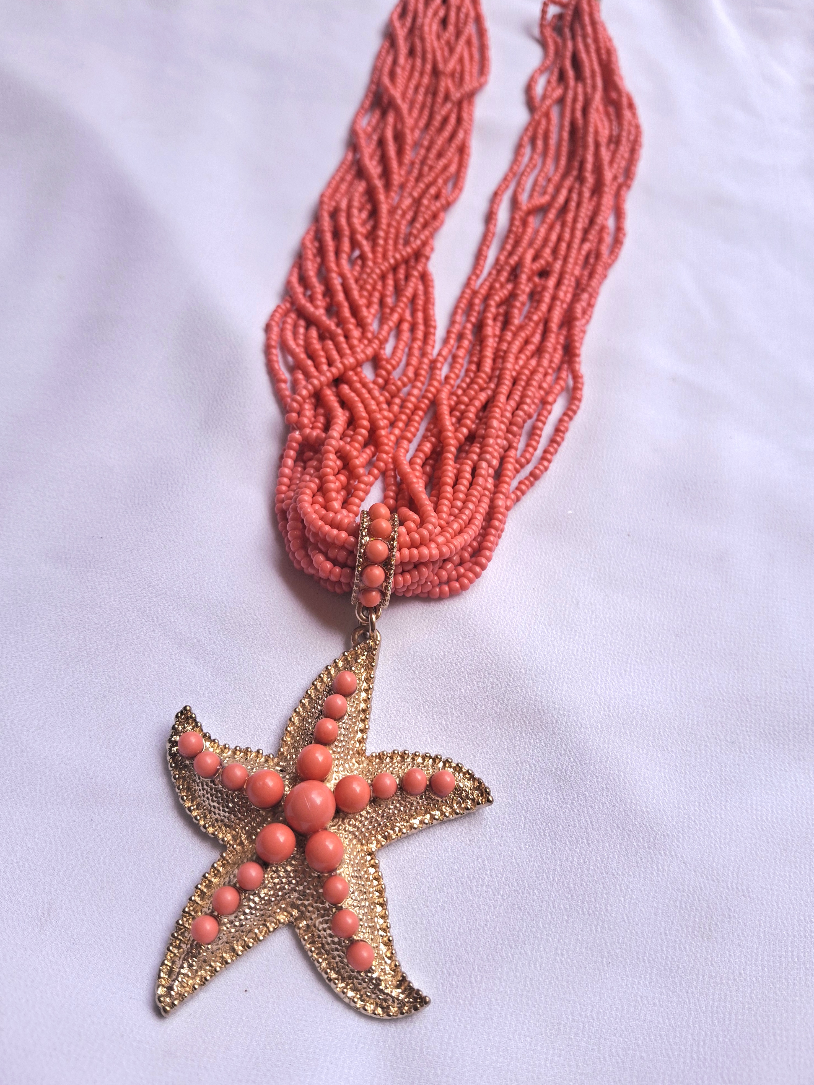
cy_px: 552
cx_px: 417
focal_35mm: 26
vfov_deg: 67.3
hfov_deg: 53.1
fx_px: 815
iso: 25
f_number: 1.8
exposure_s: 1/182
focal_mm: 4.69
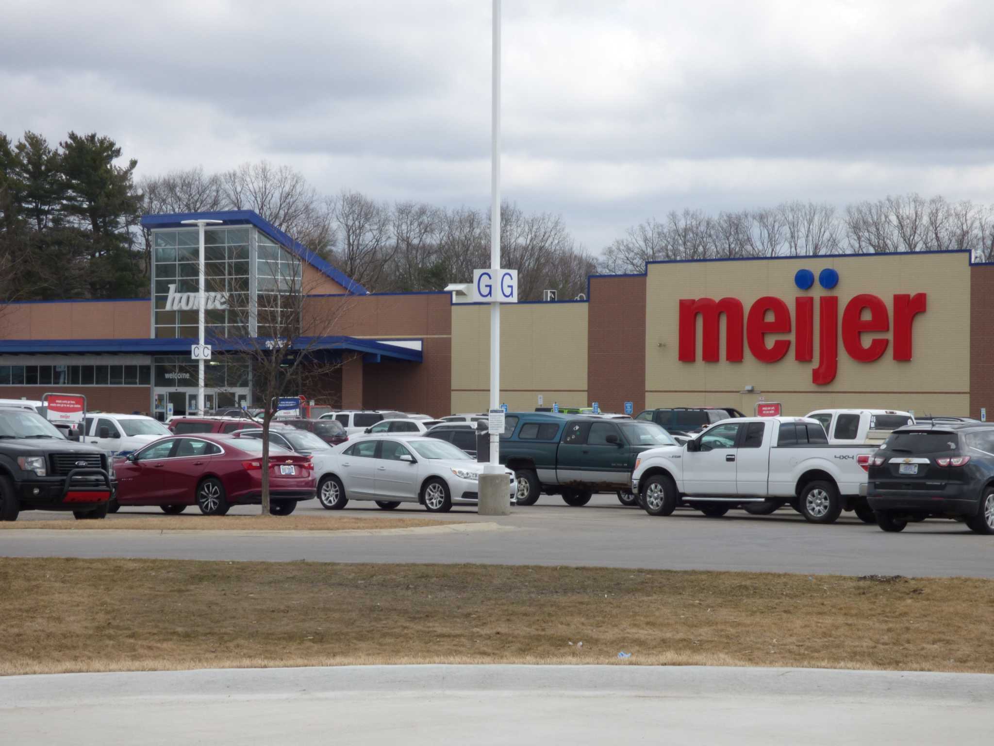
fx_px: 2785
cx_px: 497
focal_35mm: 97
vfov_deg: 15.2
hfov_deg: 20.2
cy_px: 373
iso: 100
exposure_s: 1/200
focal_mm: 17.43
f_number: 8
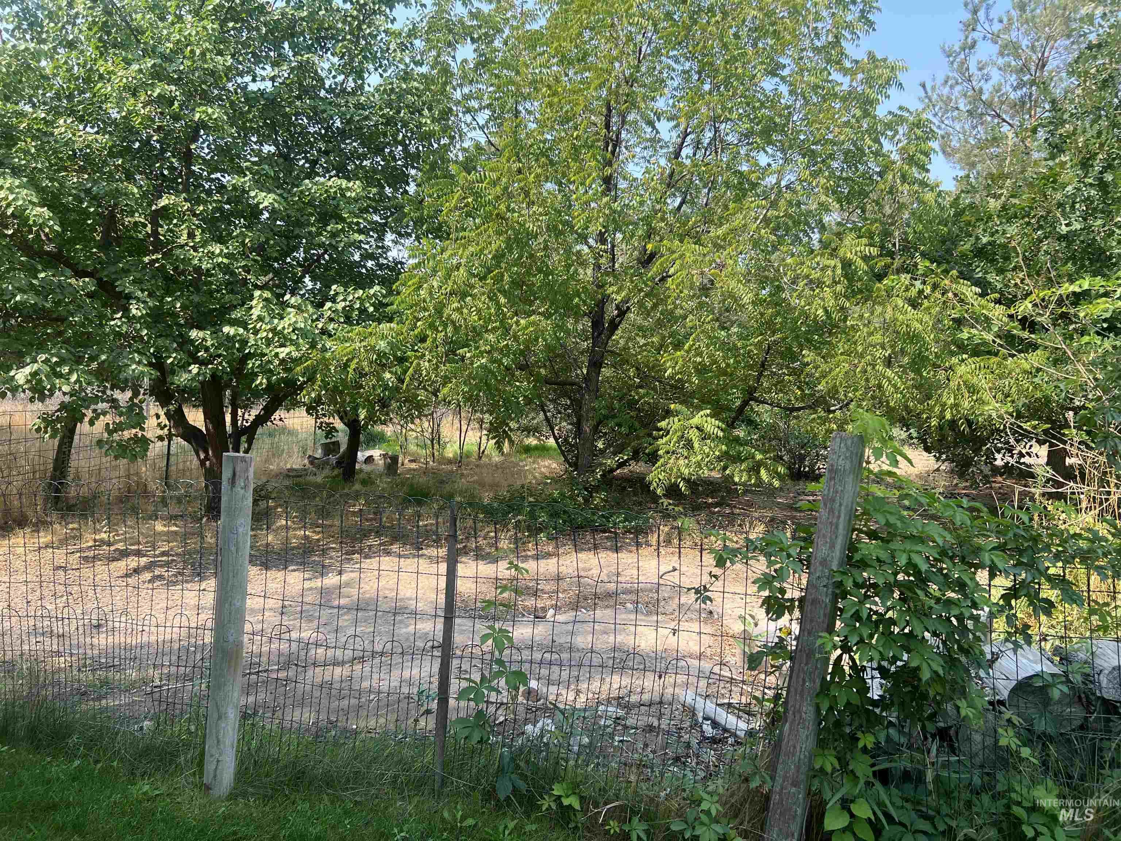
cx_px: 560
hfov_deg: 67.3
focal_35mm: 26
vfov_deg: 53.1
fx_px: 842
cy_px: 420
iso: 50
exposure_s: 1/1147
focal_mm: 5.7
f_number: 1.5
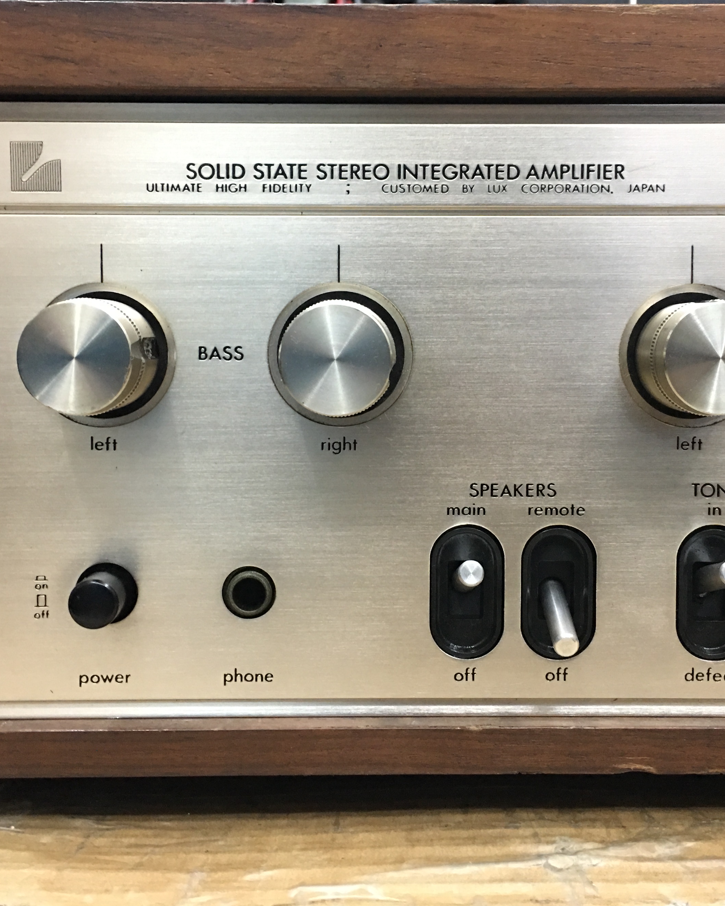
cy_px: 394
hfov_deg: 34.8
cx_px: 410
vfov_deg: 42.8
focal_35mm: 43
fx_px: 1153
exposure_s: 1/10
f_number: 2.2
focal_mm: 4.15
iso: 100
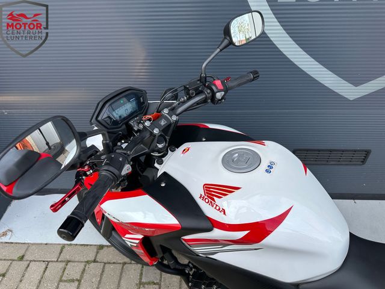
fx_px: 267
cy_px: 144
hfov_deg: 71.6
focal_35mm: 24
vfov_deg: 56.8
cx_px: 192
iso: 80
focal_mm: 6.86
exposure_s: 1/1144
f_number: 1.78
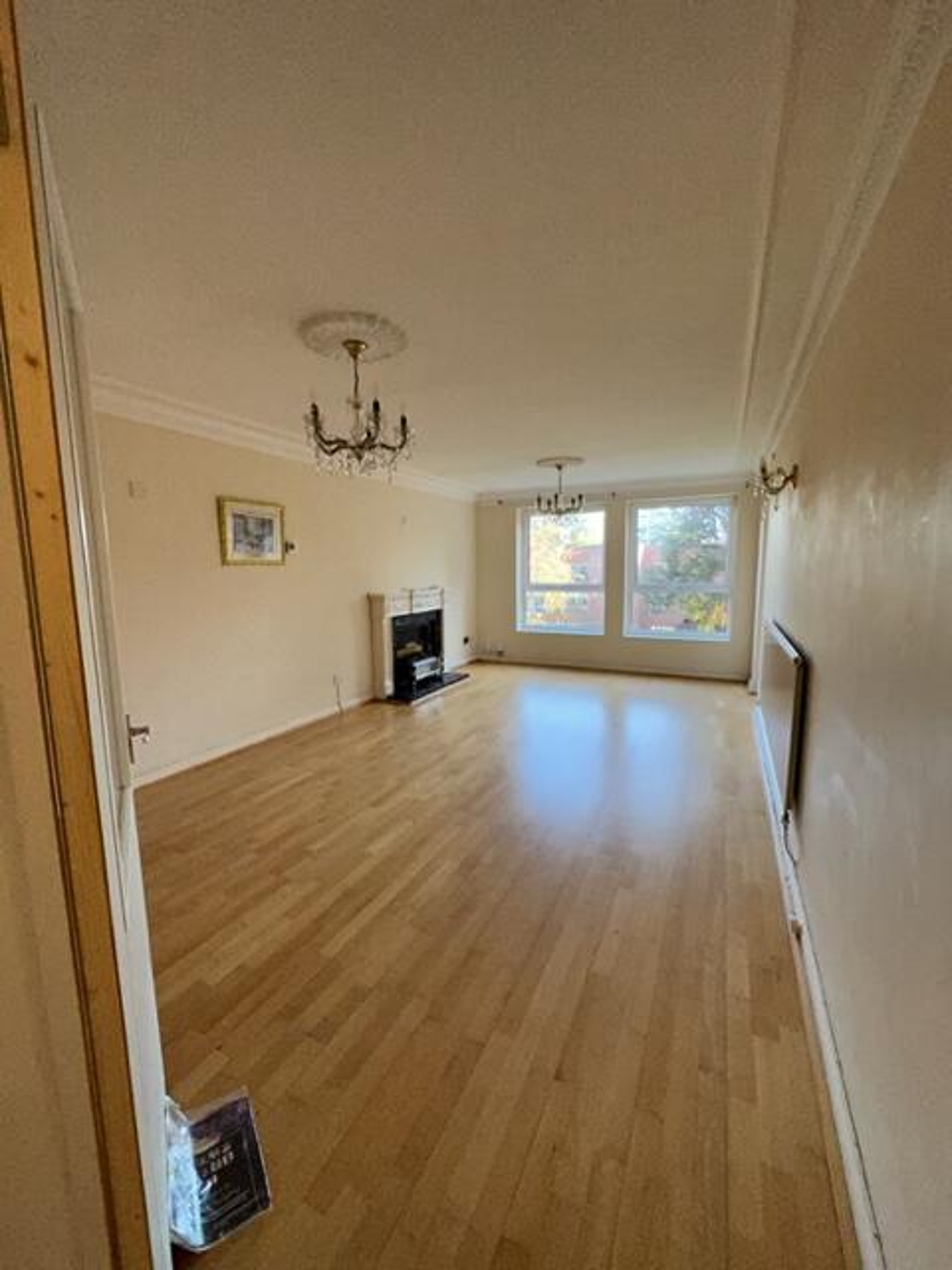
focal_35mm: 14
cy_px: 635
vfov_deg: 102.1
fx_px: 513
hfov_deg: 85.7
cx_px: 476
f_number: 2.2
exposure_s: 1/100
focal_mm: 2.22
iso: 320
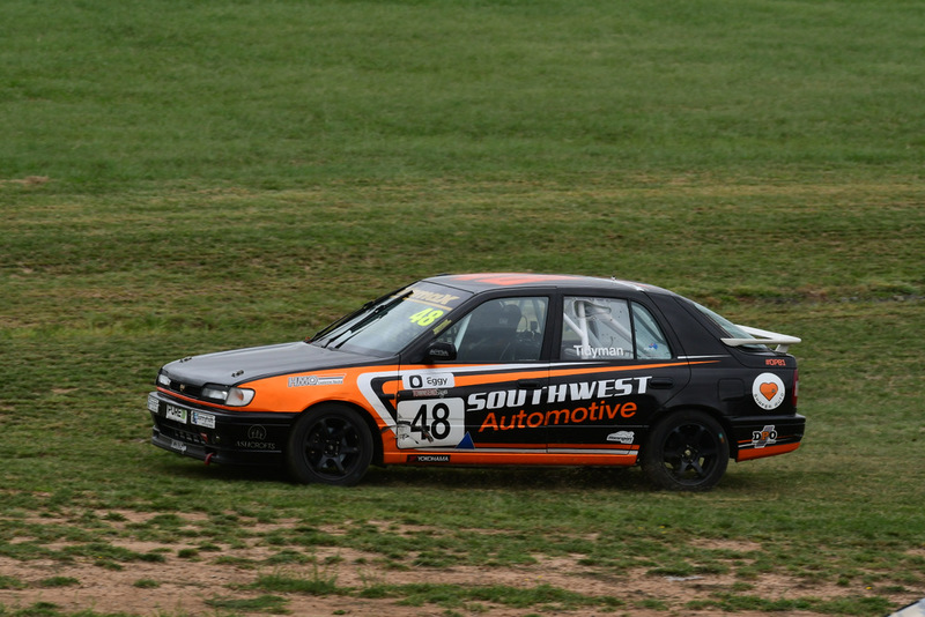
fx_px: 14650
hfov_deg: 3.6
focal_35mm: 570
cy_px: 308
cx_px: 462
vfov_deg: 2.4
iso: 500
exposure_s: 1/640
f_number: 11
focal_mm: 380
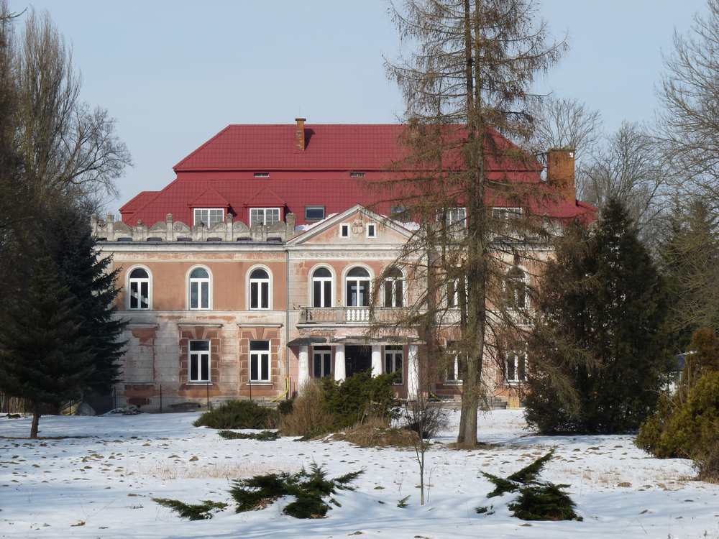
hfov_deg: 13.9
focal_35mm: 142
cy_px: 270
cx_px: 360
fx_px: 2949
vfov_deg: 10.4
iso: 100
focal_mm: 25.2
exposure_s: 1/500
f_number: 7.1
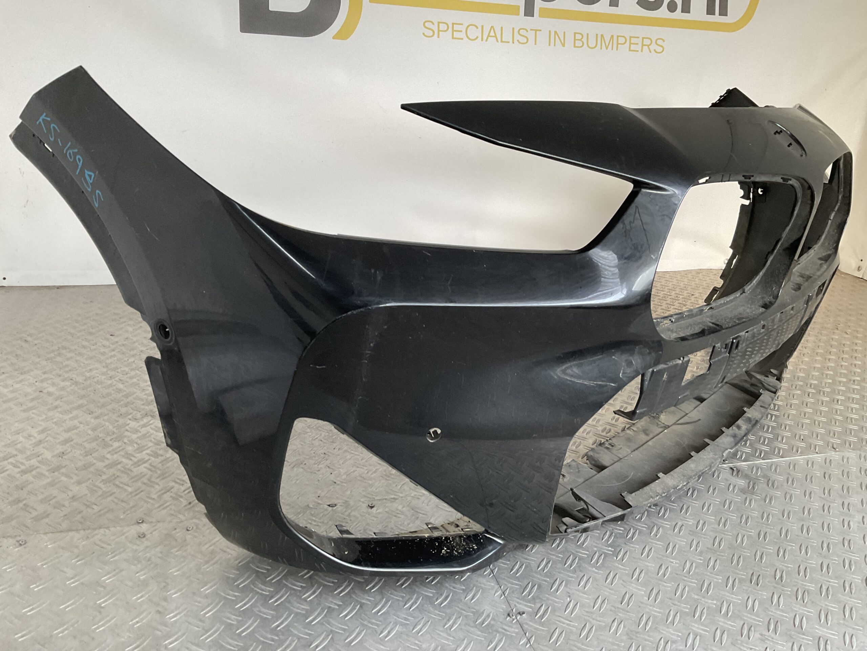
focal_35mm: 29
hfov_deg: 61.7
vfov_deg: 48.2
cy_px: 326
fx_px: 726
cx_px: 434
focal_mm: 3
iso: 80
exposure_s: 1/50
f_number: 1.8
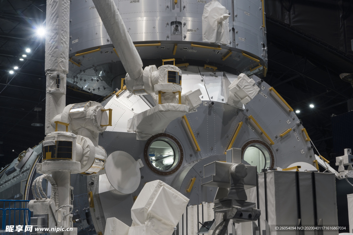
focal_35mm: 70
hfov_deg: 28.8
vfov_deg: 19.5
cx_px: 176
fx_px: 686
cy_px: 118
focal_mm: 70
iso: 250
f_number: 16
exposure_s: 1/2.5
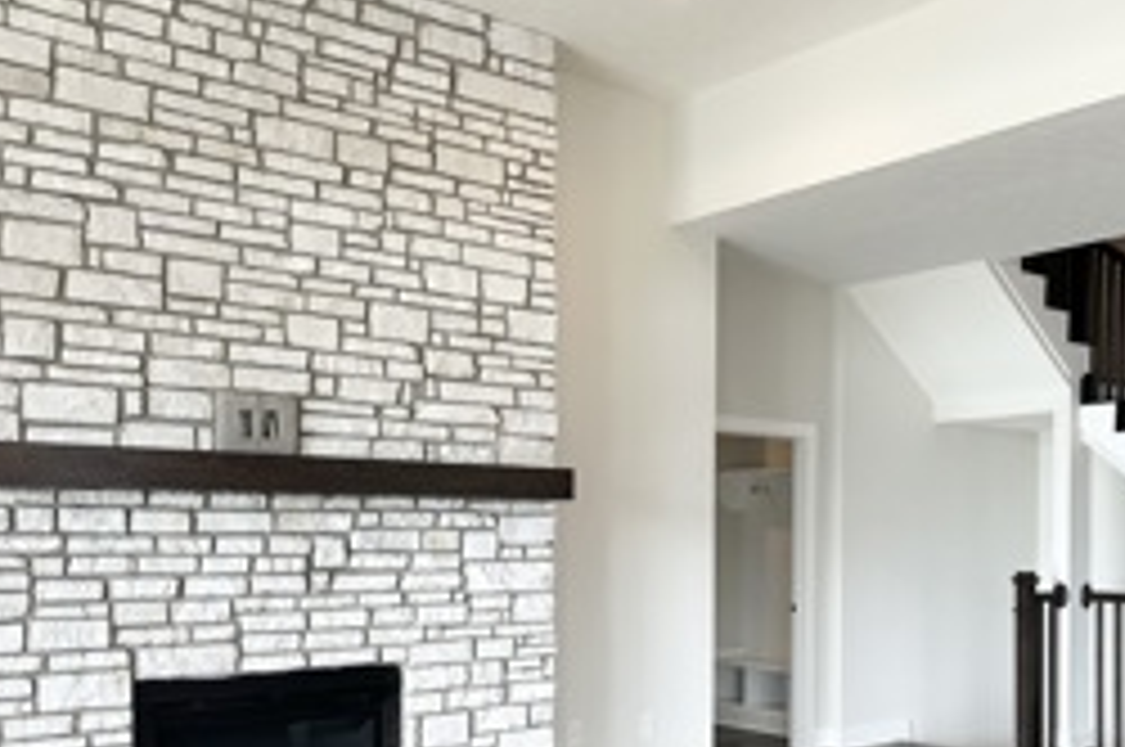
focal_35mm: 40
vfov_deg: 32.9
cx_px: 756
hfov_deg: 47.7
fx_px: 1248
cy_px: 531
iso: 80
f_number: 1.78
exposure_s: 1/120
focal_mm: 6.86
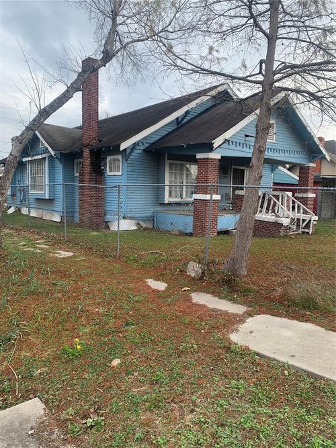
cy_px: 224
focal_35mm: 26
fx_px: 337
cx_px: 168
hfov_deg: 53.0
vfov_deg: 67.3
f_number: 1.8
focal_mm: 4.25
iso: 25
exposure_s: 1/842
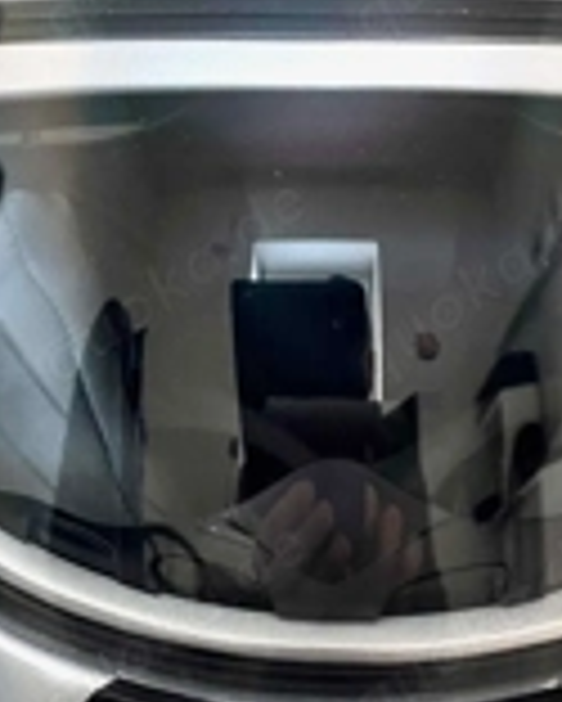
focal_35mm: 65
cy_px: 351
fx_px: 1350
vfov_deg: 29.1
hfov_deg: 23.5
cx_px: 337
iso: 250
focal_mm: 4.2
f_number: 1.6
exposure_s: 1/60
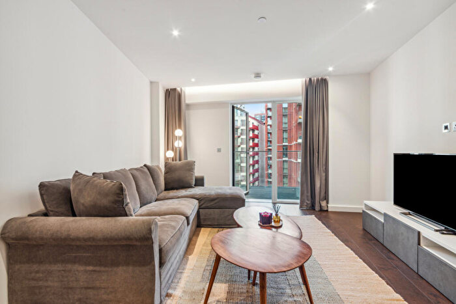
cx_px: 228
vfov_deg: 70.5
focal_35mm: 17
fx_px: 215
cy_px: 152
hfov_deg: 93.3
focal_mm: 17
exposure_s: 1/13
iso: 400
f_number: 11
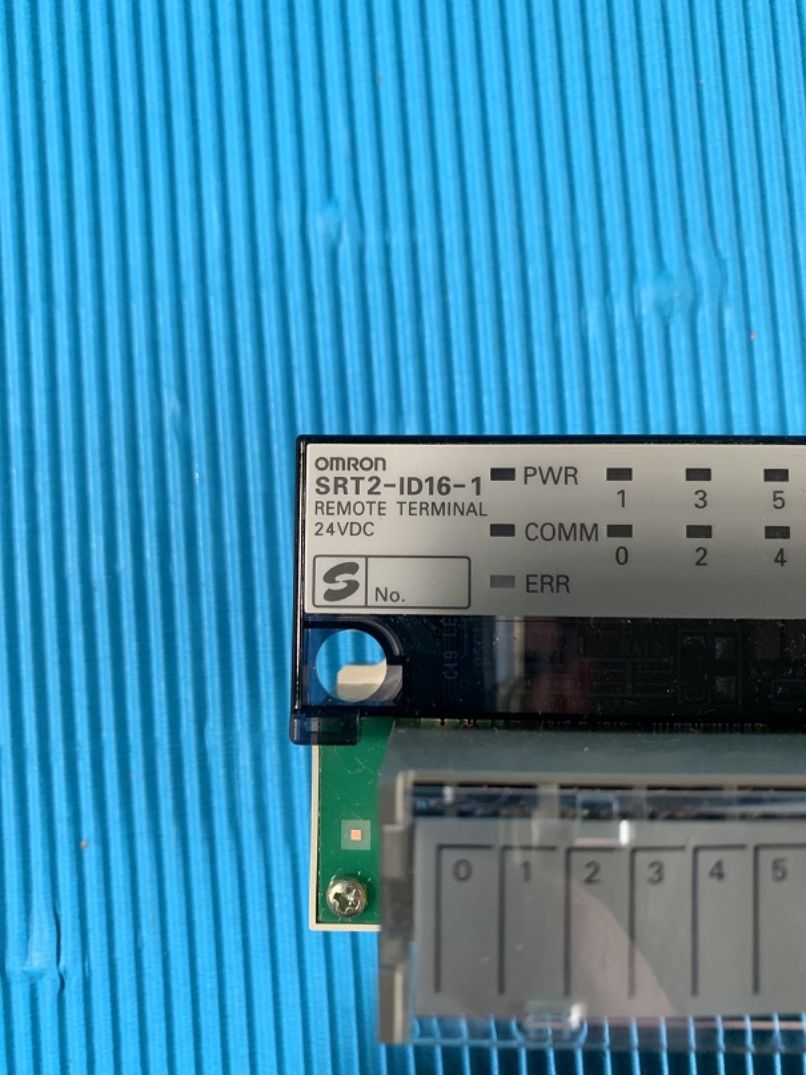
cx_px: 403
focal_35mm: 26
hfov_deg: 53.1
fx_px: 807
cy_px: 538
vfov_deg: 67.3
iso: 200
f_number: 1.8
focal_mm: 4.25
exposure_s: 1/60
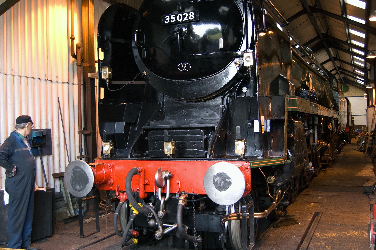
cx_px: 180
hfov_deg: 48.9
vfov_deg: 33.7
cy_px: 113
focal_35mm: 40
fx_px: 413
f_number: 3.8
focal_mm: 23
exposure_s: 1/60
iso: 800
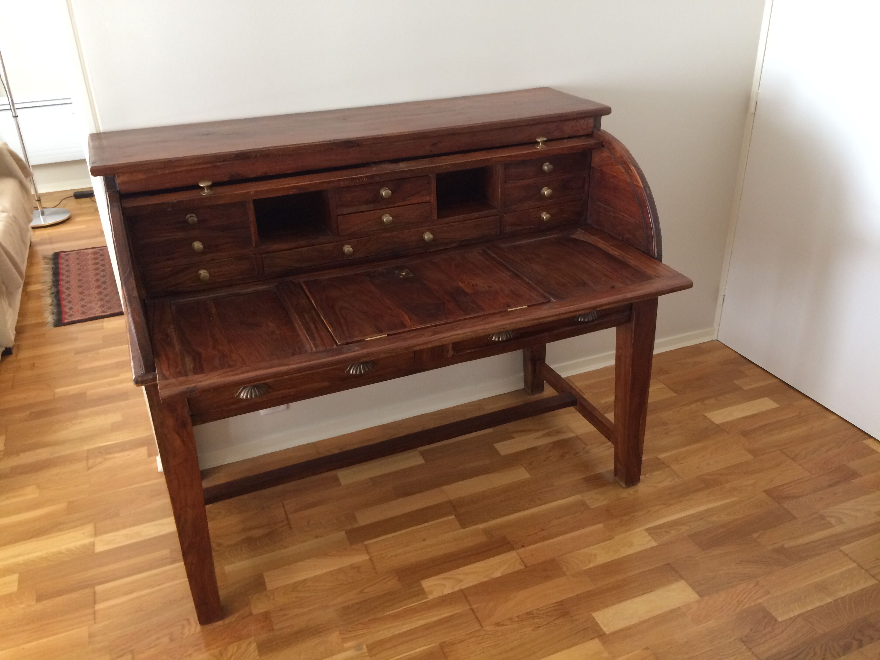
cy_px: 330
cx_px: 440
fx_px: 737
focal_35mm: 29
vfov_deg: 48.2
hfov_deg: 61.7
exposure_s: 1/33
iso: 200
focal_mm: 4.15
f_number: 2.2
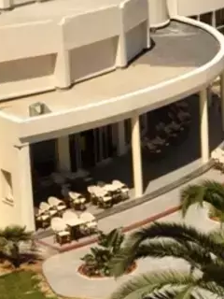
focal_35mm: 134
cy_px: 121
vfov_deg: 14.7
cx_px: 447
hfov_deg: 10.2
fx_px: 1156
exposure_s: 1/200
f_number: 20
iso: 320
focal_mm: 22
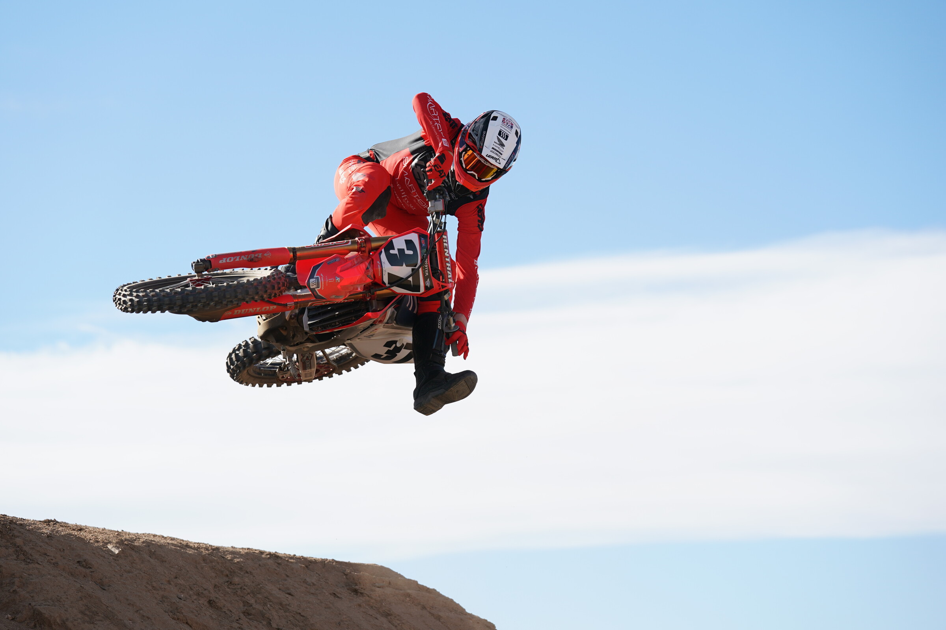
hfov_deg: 16.9
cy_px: 315
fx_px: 3179
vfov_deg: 11.3
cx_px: 473
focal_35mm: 121
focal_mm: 121
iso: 200
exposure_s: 1/1600
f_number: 4
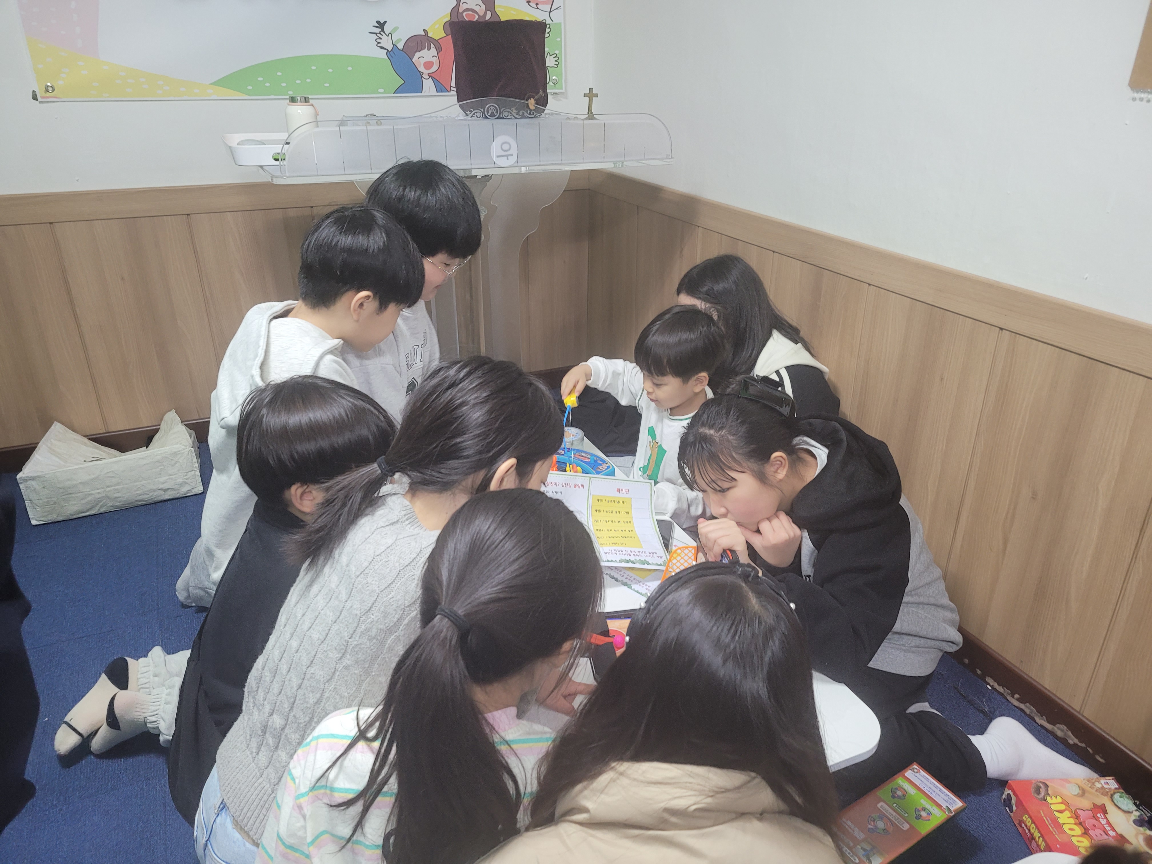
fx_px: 865
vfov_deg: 53.1
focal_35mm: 26
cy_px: 432
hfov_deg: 67.3
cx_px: 576
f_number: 1.8
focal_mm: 5.4
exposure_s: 1/60
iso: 200
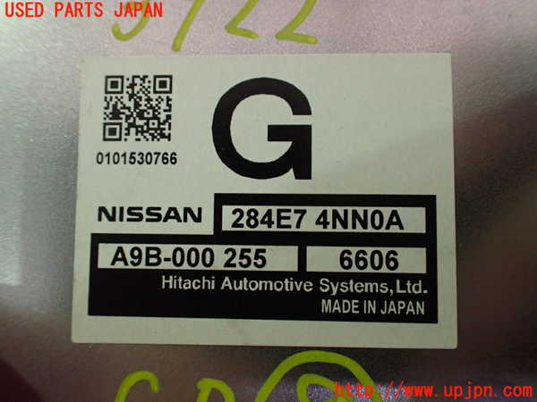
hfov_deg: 60.0
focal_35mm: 30
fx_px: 465
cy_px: 201
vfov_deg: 46.8
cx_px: 268
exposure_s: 1/60
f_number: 2.3
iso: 800
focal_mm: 5.4
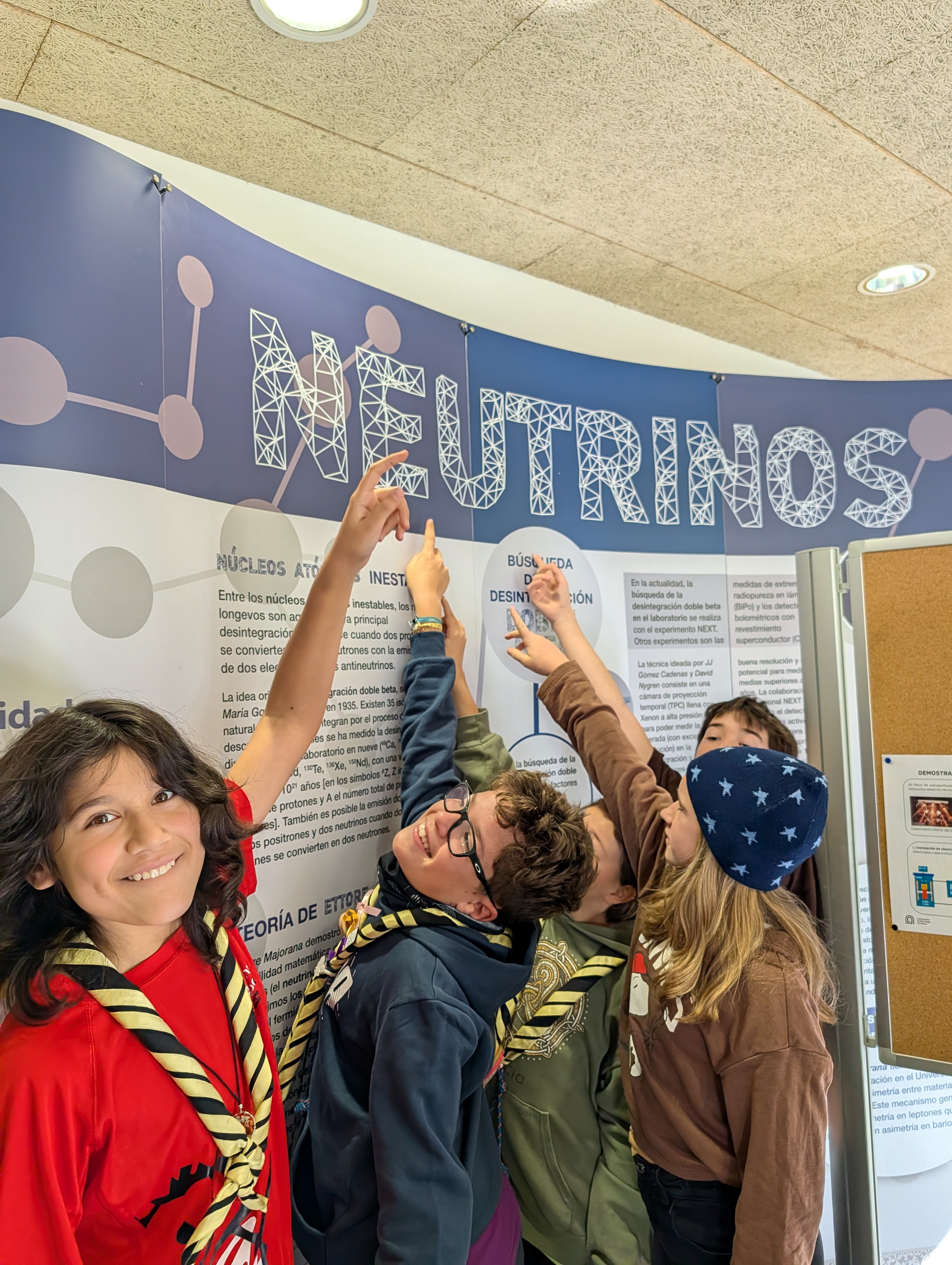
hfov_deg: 56.9
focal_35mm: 24
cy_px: 632
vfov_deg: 71.5
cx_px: 476
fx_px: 878
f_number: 1.68
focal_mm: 6.9
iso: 394
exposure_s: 1/281
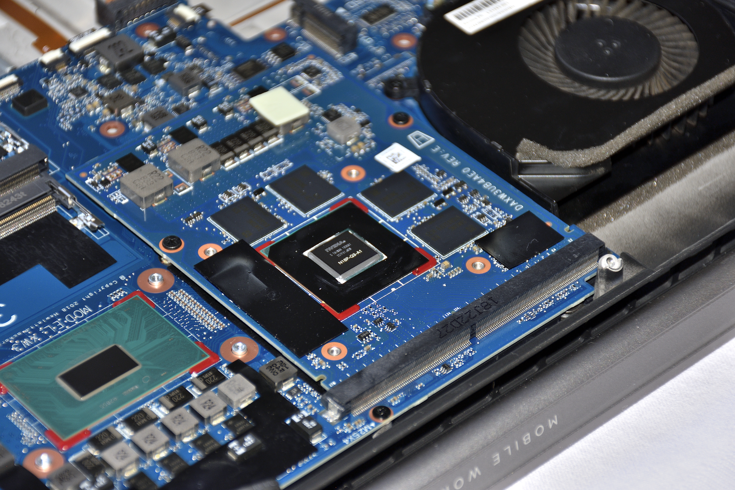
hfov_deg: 15.2
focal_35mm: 135
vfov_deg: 10.2
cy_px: 245
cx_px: 368
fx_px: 2756
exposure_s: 1/30
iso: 200
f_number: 5.6
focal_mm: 90
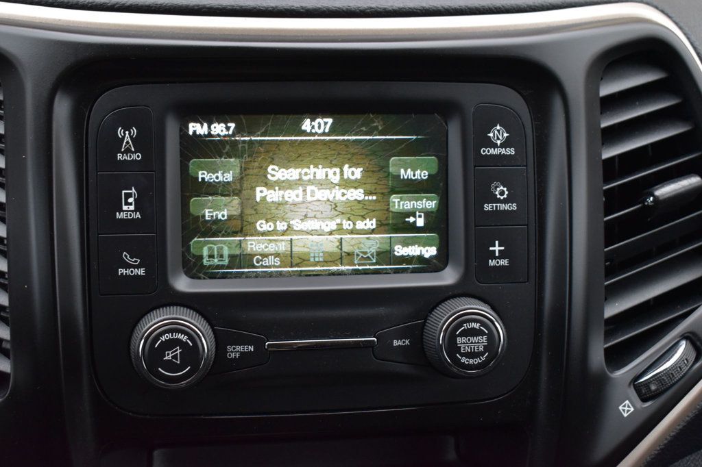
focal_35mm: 57
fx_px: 1111
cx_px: 351
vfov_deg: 23.8
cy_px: 234
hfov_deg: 35.1
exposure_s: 1/15
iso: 1250
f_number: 6.3
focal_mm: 38
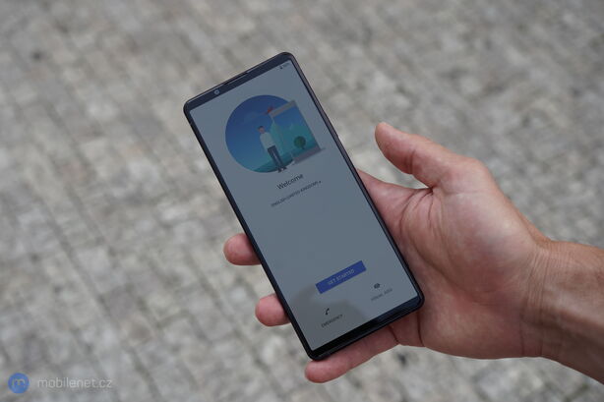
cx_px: 302
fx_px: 839
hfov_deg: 39.6
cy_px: 201
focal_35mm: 50
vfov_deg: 27.0
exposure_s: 1/160
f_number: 6.3
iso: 125
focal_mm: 50
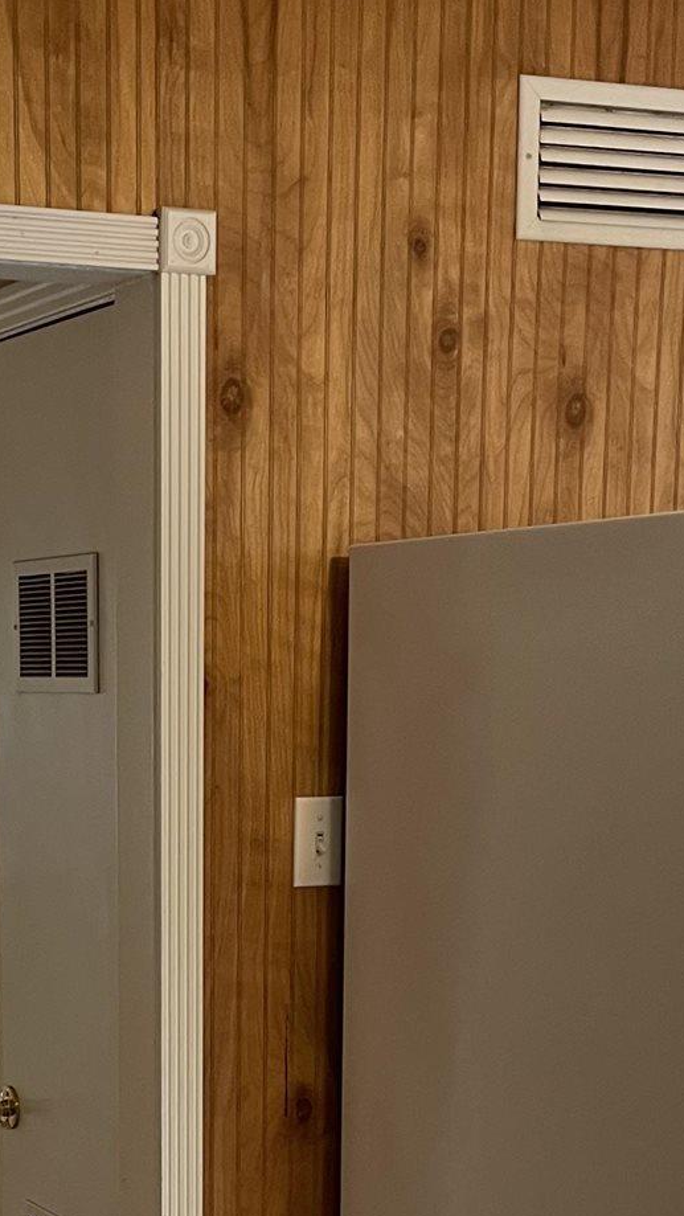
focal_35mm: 71
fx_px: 2289
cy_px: 1076
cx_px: 120
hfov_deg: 16.8
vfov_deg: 28.7
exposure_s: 1/60
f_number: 1.6
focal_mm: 4.2
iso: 100
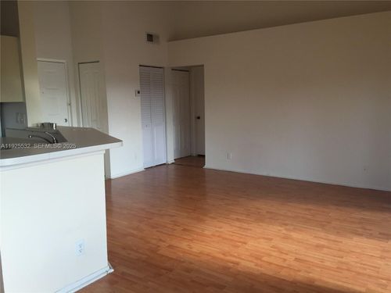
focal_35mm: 29
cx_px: 196
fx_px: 328
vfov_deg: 48.2
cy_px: 146
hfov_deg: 61.7
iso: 40
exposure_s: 1/120
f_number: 2.2
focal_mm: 4.15
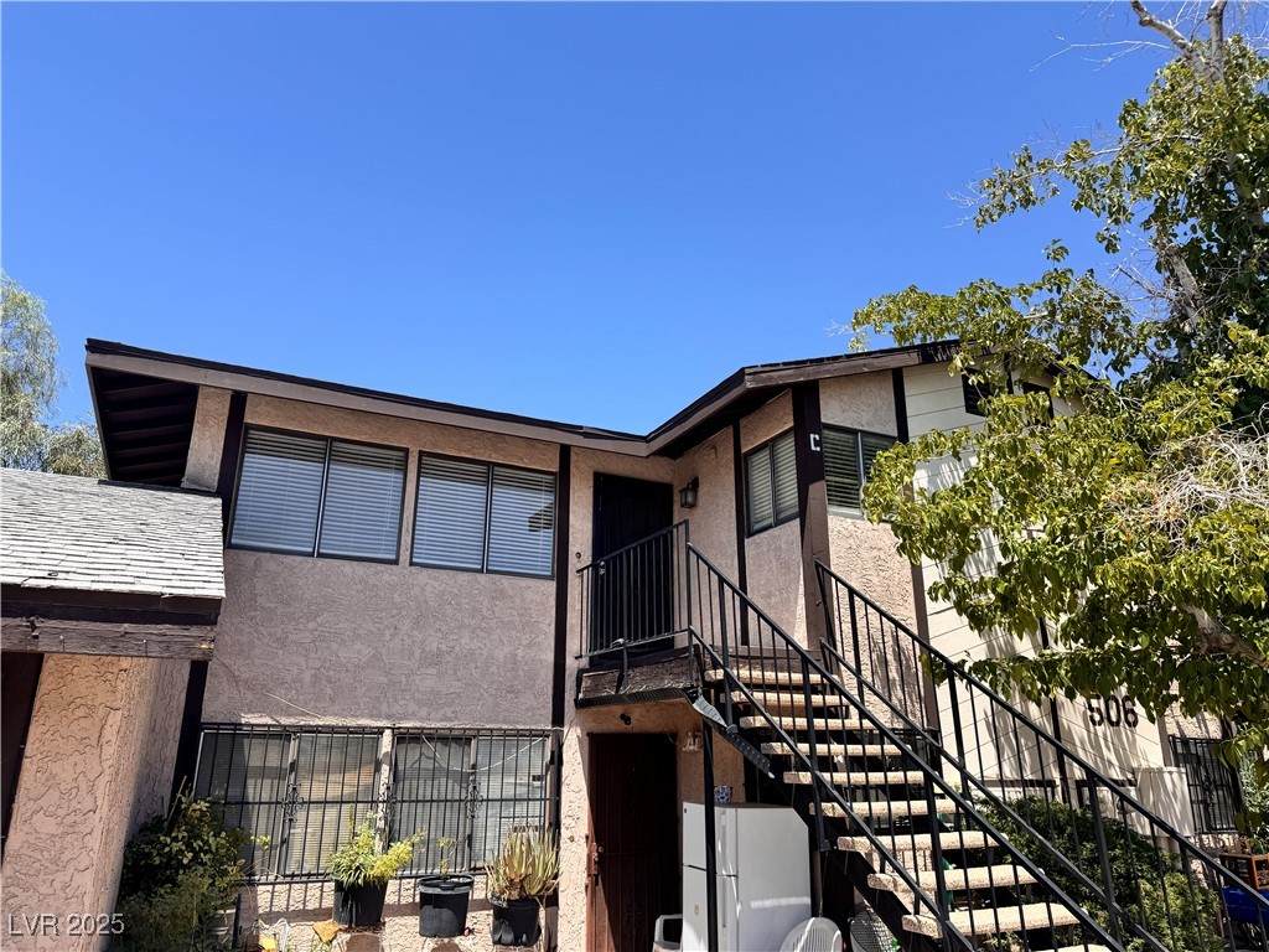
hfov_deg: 71.6
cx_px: 634
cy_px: 476
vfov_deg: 56.8
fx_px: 880
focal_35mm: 24
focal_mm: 6.76
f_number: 1.78
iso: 80
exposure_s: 1/3096
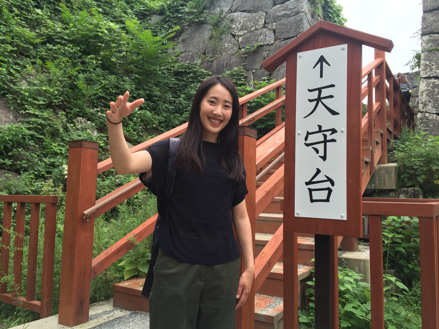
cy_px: 164
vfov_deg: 48.2
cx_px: 220
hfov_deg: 61.7
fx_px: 368
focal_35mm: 29
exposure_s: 1/159
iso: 32
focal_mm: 4.15
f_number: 2.2
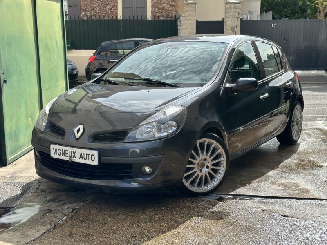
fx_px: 453
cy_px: 122
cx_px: 164
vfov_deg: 30.3
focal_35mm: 48
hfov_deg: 39.7
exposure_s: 1/1953
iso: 64
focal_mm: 6.86
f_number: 1.78
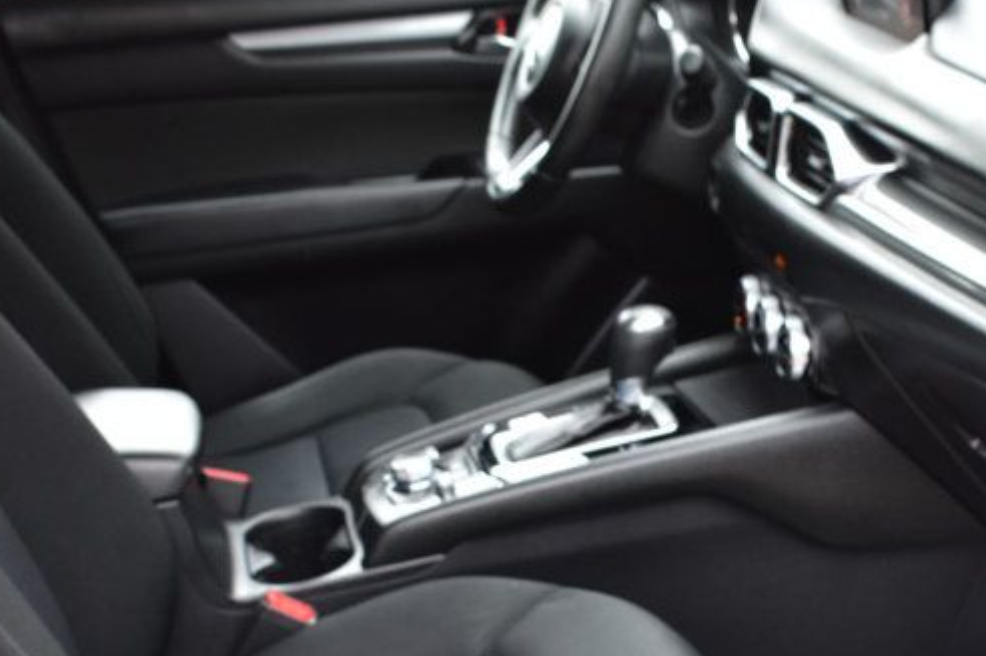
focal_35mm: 75
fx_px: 2052
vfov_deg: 17.8
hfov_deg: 26.6
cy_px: 640
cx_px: 778
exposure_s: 1/20
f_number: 6.3
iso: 400
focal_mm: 24
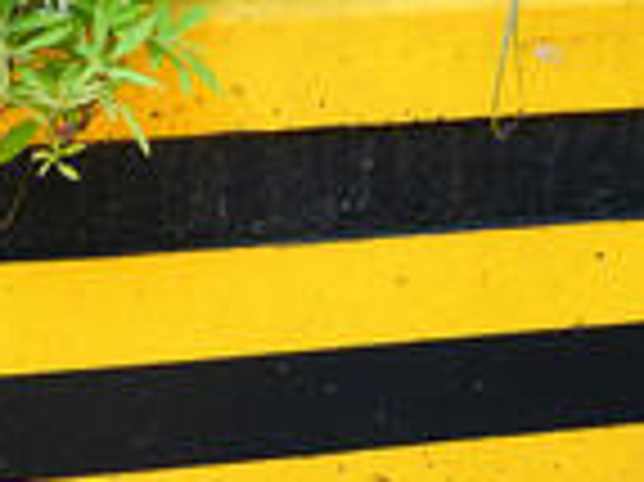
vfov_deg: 12.0
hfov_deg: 16.0
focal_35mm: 123
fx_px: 2286
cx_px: 194
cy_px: 387
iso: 125
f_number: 3.9
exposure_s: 1/80
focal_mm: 7.8
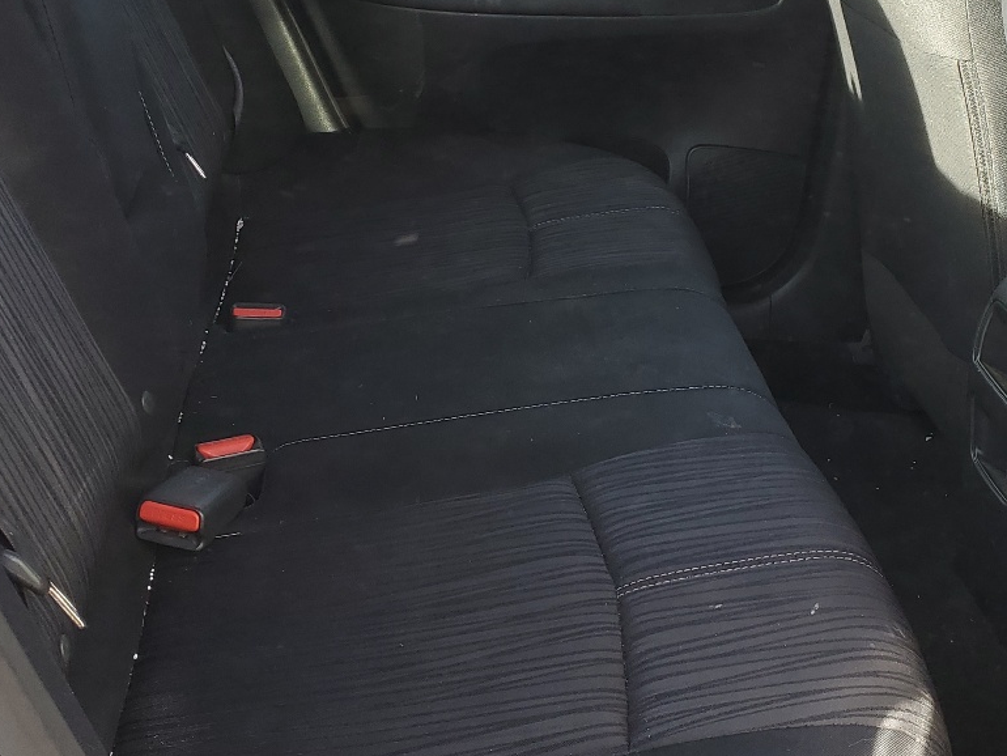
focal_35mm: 54
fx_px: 1571
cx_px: 694
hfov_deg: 35.1
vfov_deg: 26.9
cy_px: 271
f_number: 1.5
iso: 50
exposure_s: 1/156
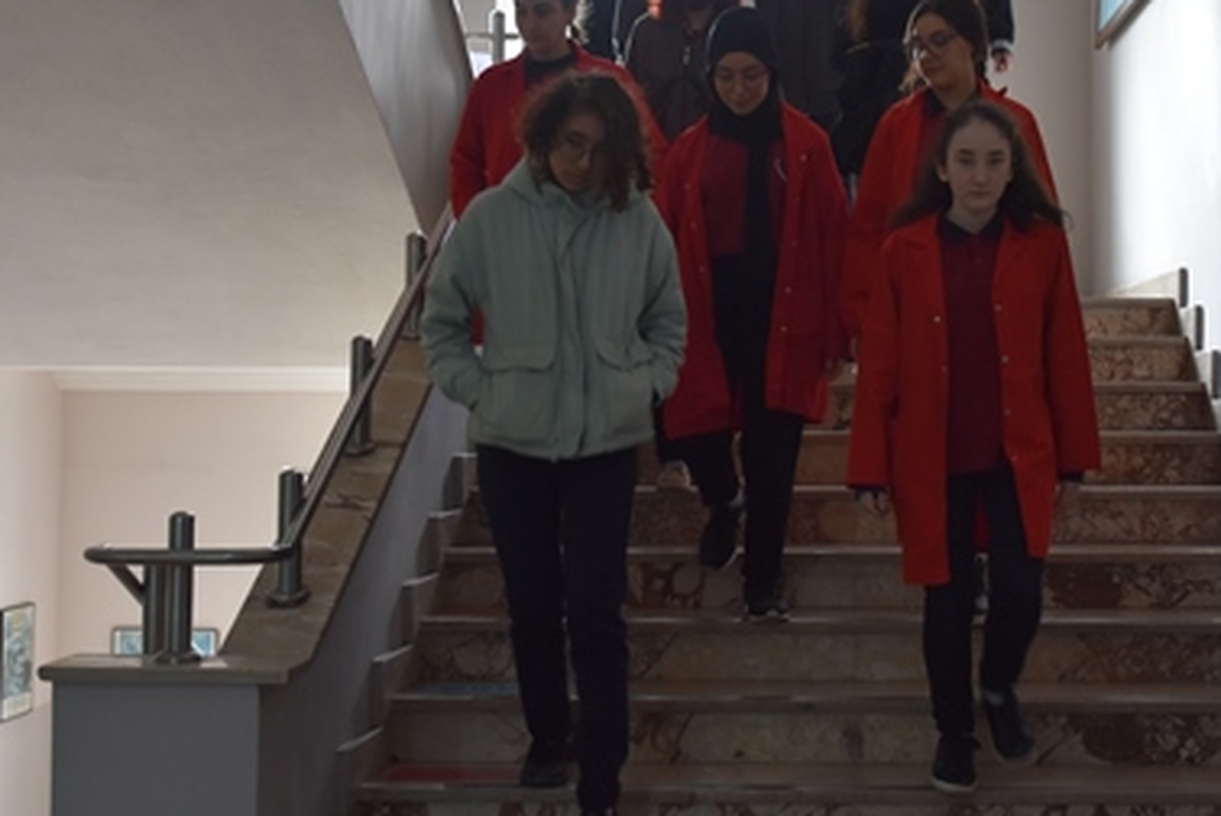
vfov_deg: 21.9
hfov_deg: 32.1
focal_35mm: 62
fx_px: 2104
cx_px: 816
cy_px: 330
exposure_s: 1/80
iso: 800
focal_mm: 26
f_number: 4
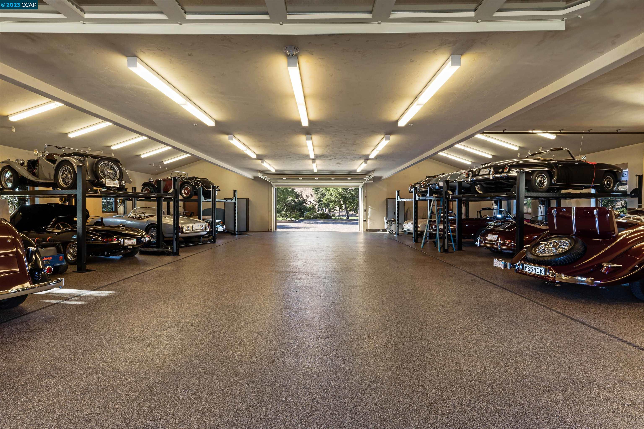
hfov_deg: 93.3
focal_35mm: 17
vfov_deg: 70.4
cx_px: 322
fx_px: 304
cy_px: 214
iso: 200
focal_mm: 17
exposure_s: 1/5
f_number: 16
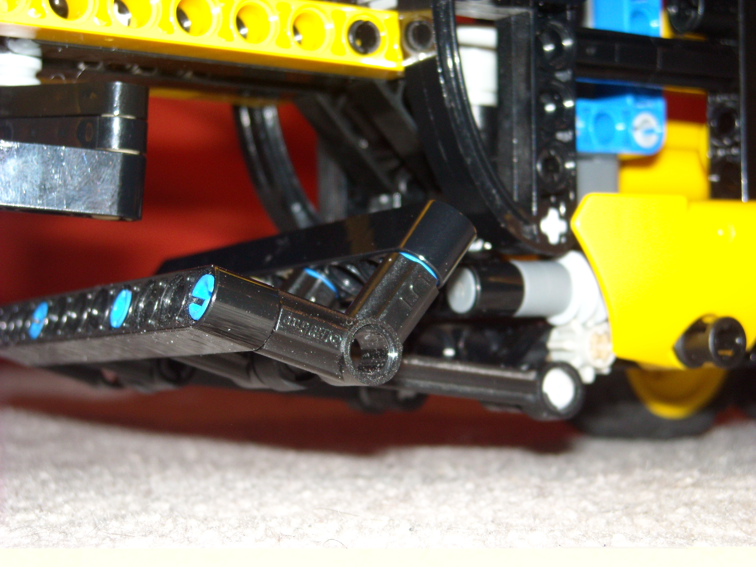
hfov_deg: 25.7
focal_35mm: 76
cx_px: 378
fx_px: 1660
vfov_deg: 19.4
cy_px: 284
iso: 200
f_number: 3.9
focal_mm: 12.3
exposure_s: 1/60
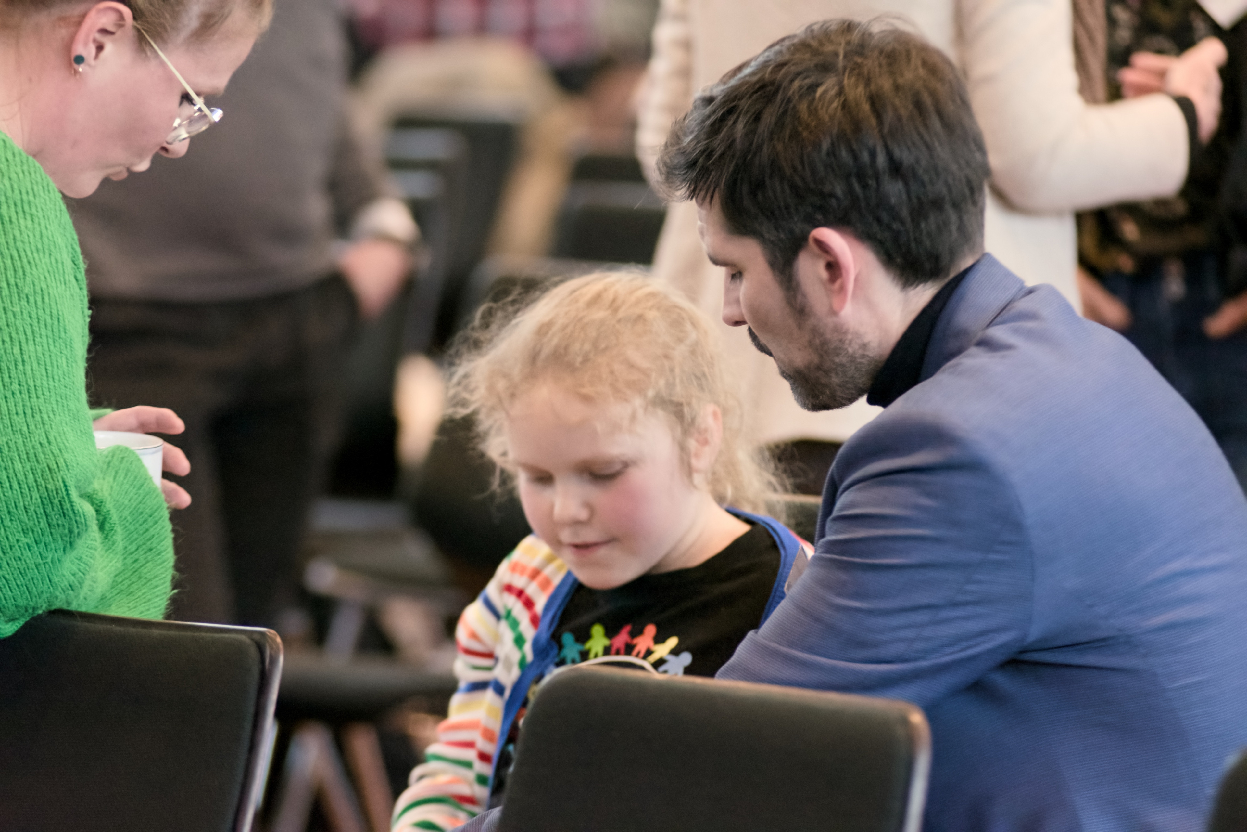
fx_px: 7533
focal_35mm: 218
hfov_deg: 9.5
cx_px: 624
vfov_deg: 6.3
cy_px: 416
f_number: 2.8
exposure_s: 1/320
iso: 6400
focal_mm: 145
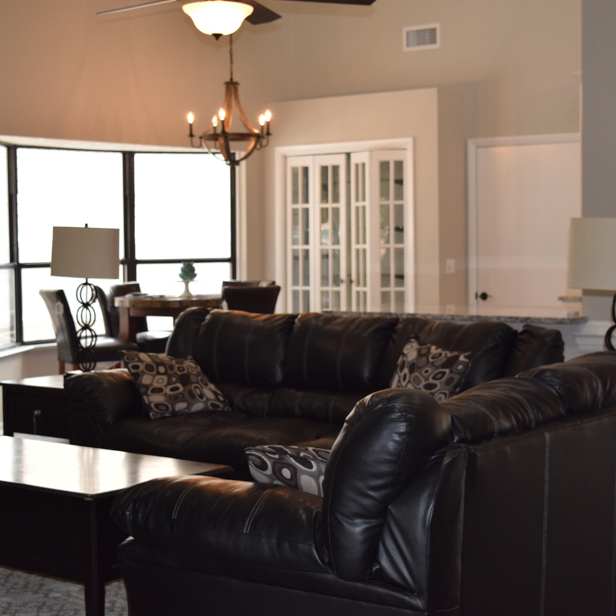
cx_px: 249
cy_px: 311
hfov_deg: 25.4
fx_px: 1362
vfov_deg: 25.5
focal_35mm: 68
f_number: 5
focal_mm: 35
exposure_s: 1/100
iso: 800
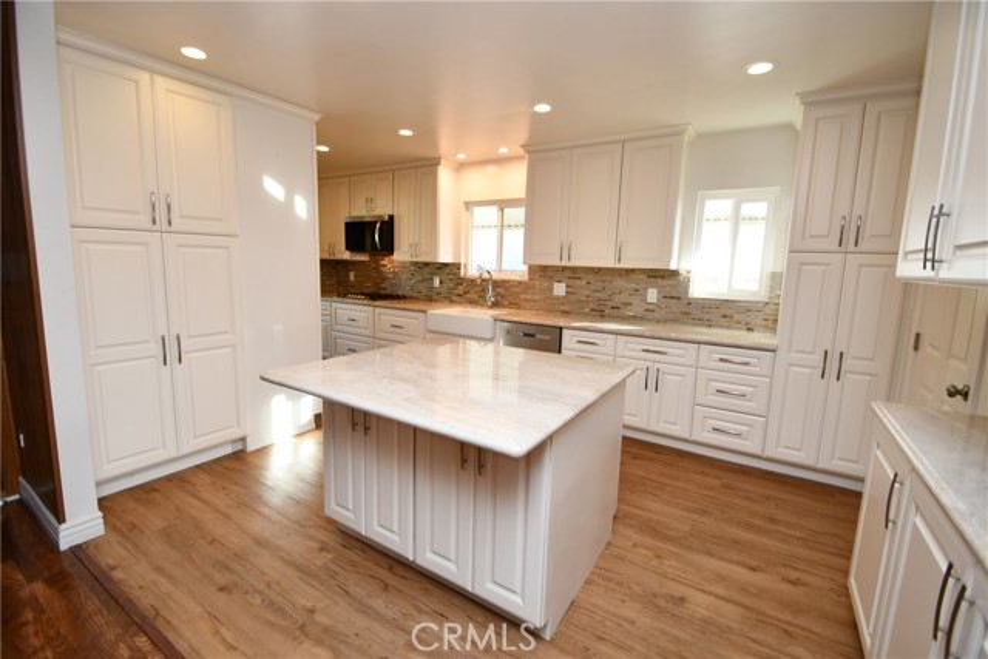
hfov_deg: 100.4
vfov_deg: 77.4
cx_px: 494
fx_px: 412
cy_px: 330
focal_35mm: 15
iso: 320
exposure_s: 1/60
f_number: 4
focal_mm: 10
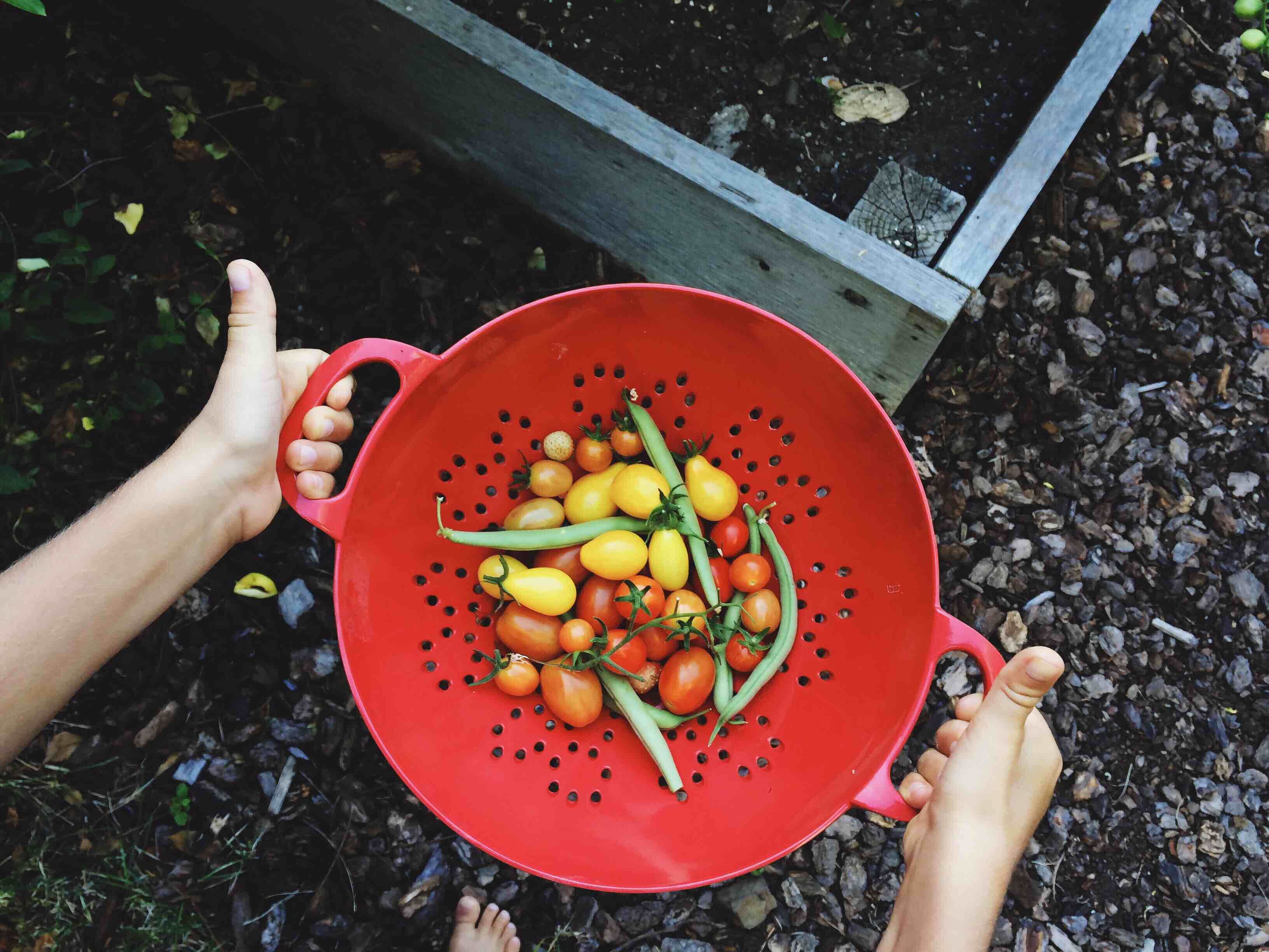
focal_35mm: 29
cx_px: 634
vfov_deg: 48.2
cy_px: 476
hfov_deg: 61.7
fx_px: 1063
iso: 40
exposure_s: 1/30
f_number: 2.2
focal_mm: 4.15
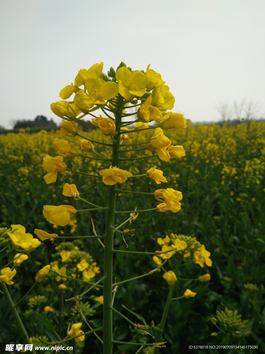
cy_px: 177
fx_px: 214
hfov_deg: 63.4
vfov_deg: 79.0
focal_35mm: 21
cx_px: 132
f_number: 2.2
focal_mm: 3.66
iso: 50
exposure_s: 1/1662
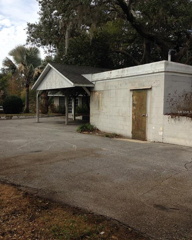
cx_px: 96
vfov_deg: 51.5
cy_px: 112
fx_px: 249
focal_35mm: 35
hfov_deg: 42.2
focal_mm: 4.12
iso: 50
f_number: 2.4
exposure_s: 1/1391
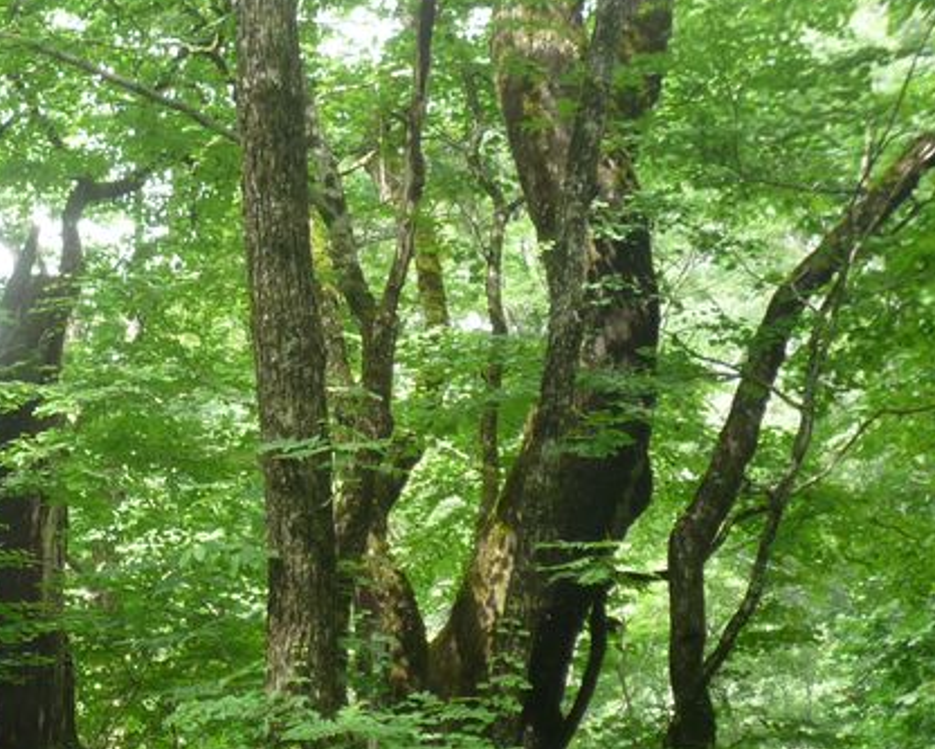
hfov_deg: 15.6
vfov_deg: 12.7
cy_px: 686
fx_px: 3321
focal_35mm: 120
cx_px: -88
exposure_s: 1/50
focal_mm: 8.8
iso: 125
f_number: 4.3
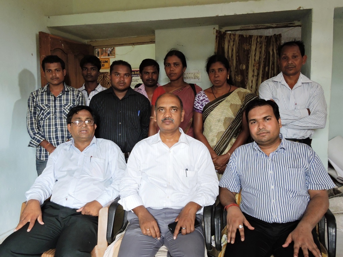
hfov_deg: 60.0
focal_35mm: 30
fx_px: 297
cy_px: 128
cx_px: 172
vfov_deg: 46.8
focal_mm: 5.4
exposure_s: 1/30
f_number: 3.5
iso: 400
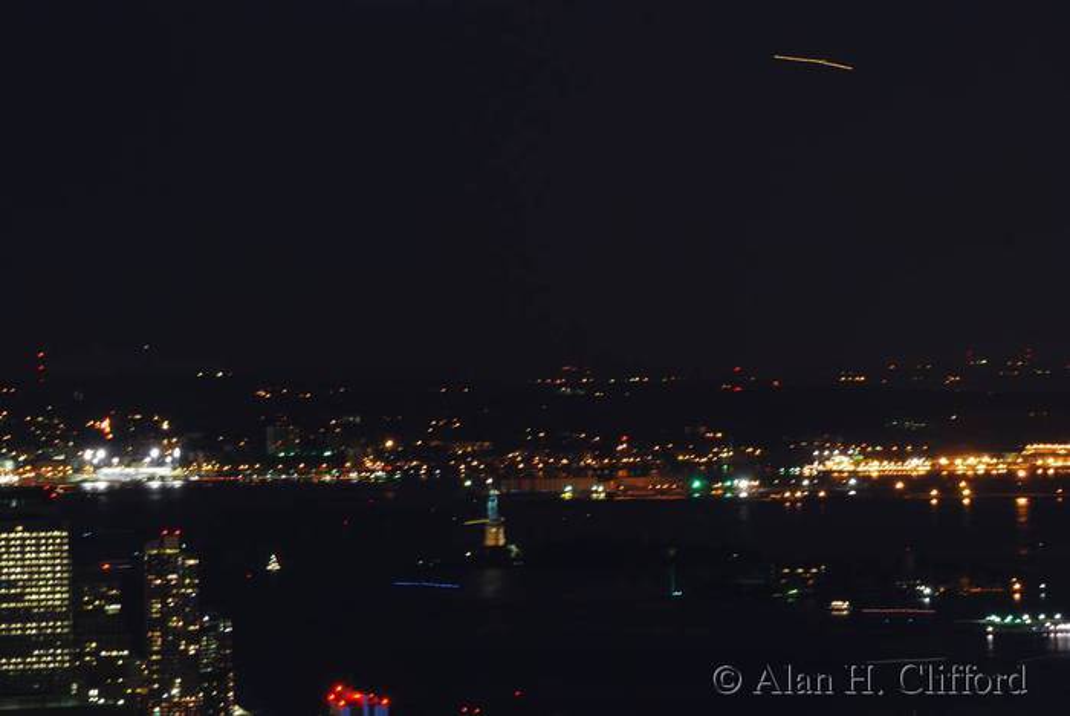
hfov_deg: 6.9
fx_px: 8924
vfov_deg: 4.6
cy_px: 358
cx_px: 535
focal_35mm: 300
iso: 280
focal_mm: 200
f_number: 14
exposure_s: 25
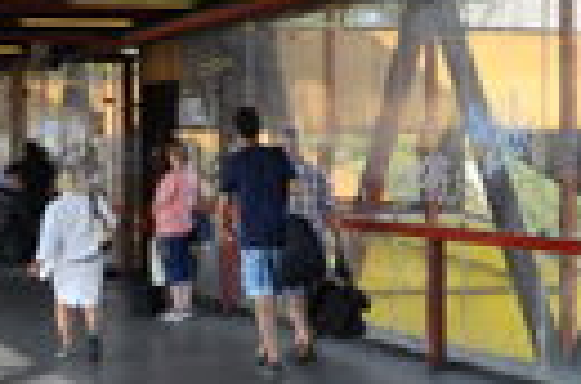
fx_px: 2463
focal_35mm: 153
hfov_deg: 13.4
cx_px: 384
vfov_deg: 8.9
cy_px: 116
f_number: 6.3
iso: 200
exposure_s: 1/160
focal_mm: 22
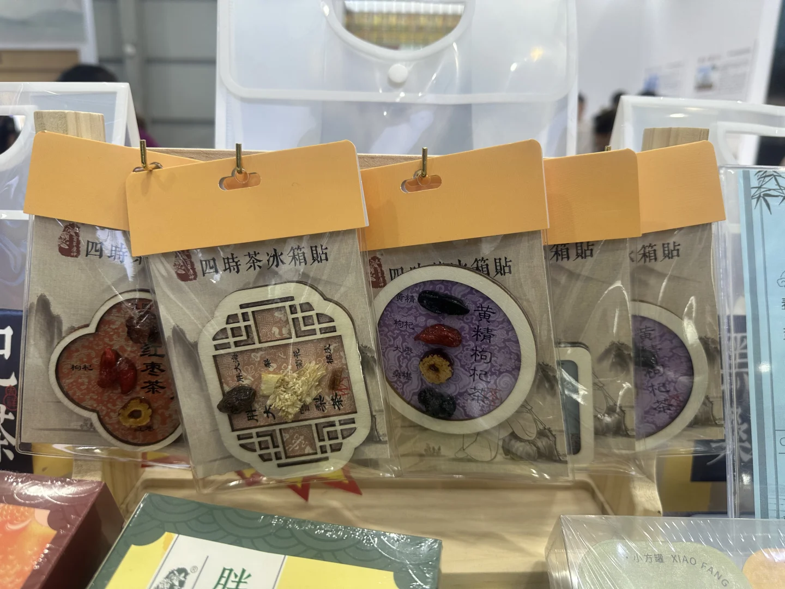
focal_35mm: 24
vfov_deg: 56.8
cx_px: 392
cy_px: 294
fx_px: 544
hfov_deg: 71.6
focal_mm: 6.86
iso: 80
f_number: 1.78
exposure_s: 1/121
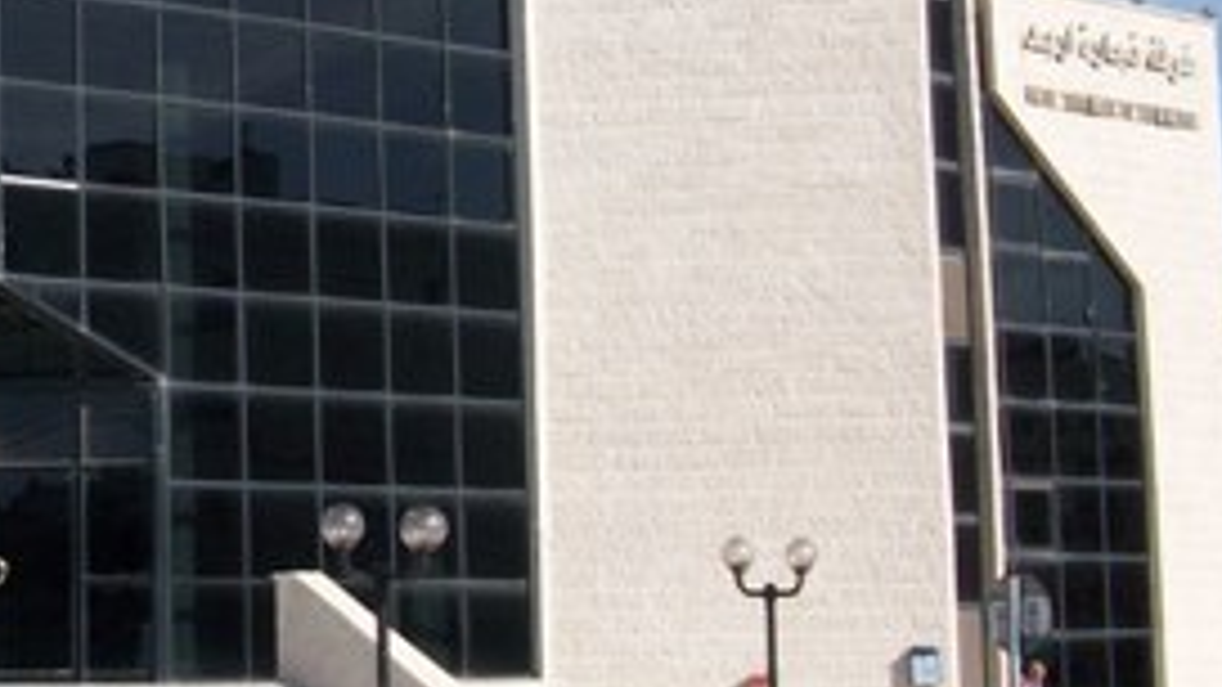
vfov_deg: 13.8
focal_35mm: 87
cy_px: 49
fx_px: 2819
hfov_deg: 23.5
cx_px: 22
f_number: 5.5
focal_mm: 5.7
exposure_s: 1/416
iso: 64
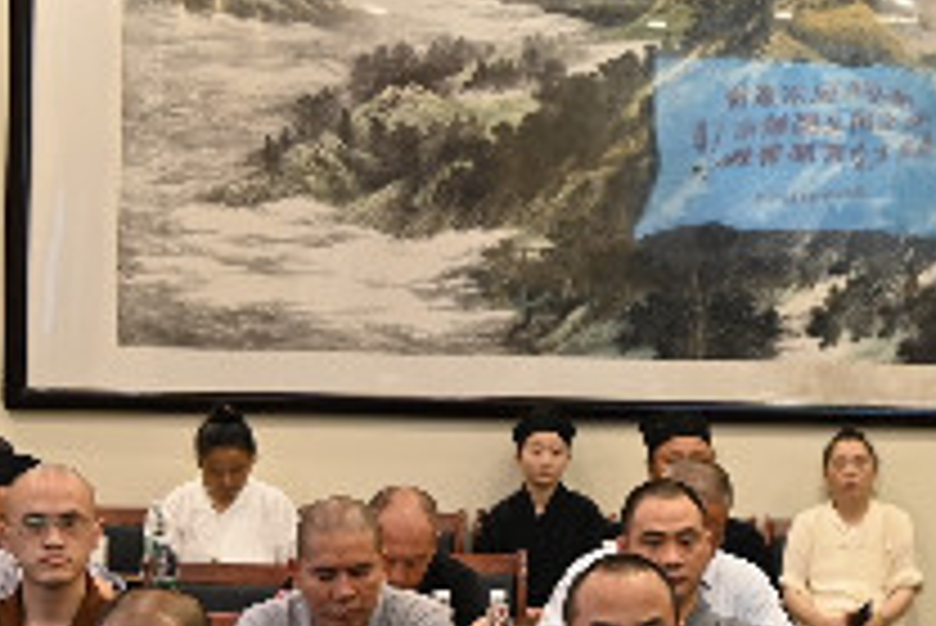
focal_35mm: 118
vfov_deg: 11.6
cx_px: 1112
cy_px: 318
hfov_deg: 16.6
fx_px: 3070
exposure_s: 1/25
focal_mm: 24
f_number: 4
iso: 450
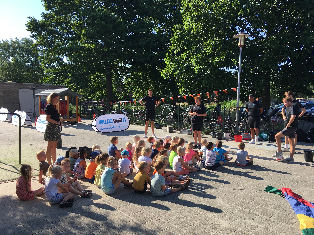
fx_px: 263
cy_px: 118
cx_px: 157
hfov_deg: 61.7
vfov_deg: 48.2
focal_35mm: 29
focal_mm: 4.15
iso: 25
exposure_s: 1/855
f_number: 2.2
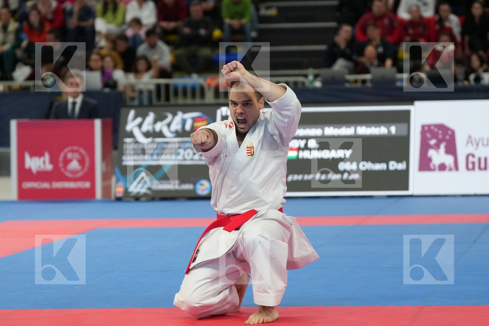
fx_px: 2037
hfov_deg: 13.7
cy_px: 163
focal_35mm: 150
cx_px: 244
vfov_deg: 9.1
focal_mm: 100
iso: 1000
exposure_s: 1/500
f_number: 2.8
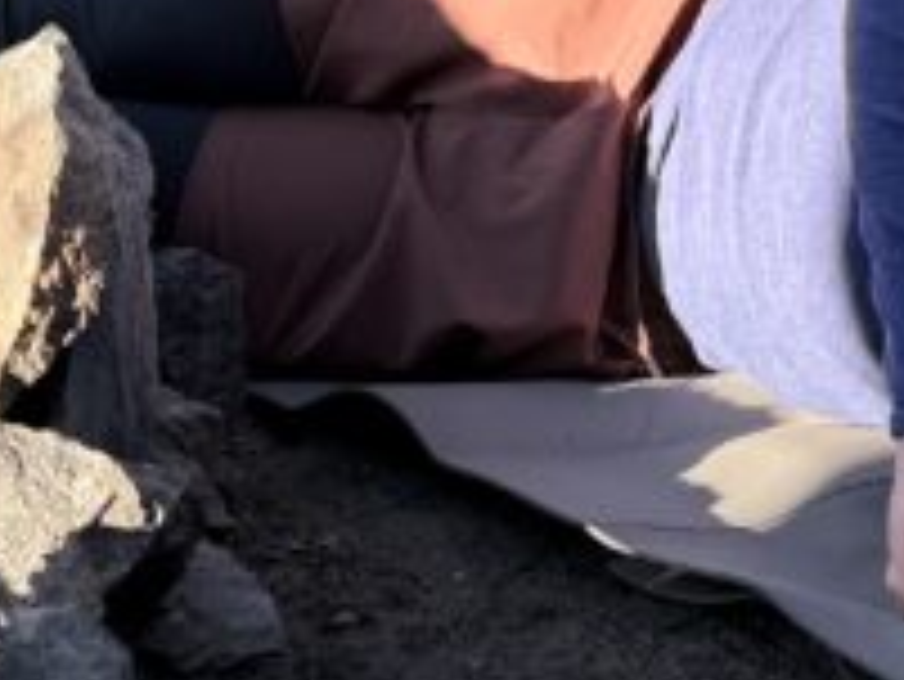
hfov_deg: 16.1
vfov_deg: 11.9
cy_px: -149
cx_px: 580
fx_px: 3188
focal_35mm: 122
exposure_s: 1/470
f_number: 1.78
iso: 80
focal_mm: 6.76
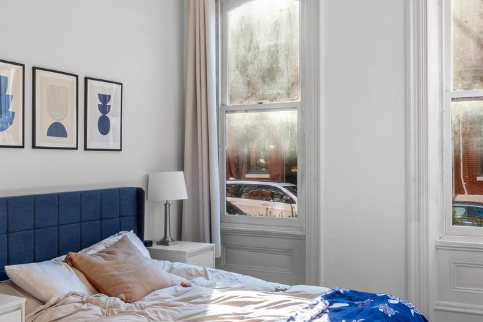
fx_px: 563
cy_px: 157
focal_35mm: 42
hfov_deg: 46.0
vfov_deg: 31.9
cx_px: 180
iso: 200
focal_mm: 10
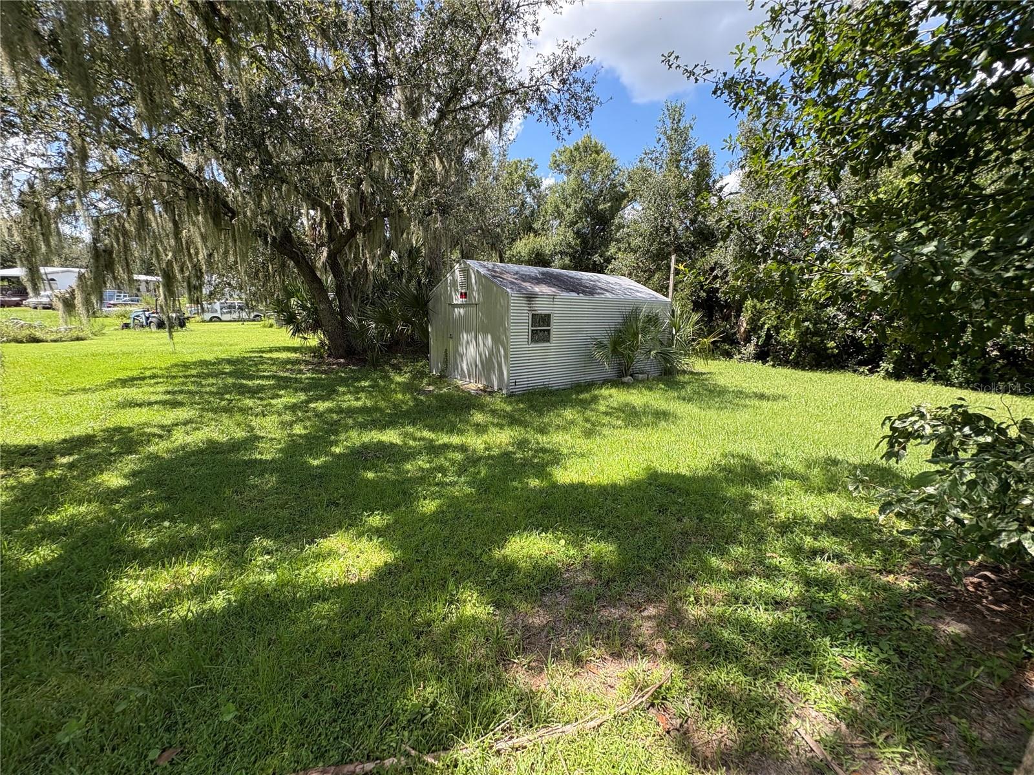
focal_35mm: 14
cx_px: 517
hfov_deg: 102.1
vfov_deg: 85.7
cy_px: 388
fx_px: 418
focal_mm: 2.22
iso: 40
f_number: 2.2
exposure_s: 1/357
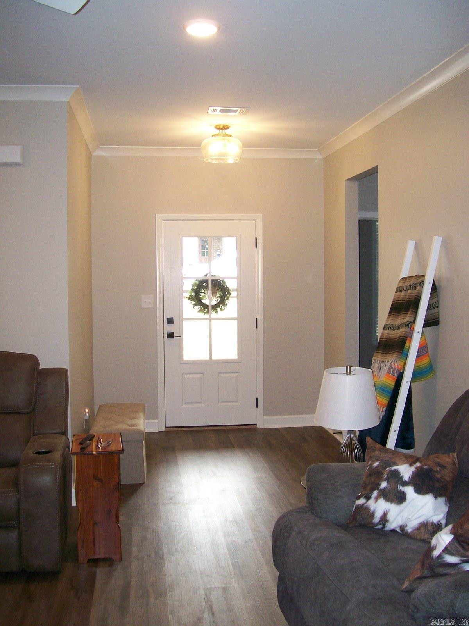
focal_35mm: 36
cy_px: 313
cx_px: 234
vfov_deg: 51.4
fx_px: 650
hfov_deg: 39.7
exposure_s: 1/64
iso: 140
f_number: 2.7
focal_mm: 6
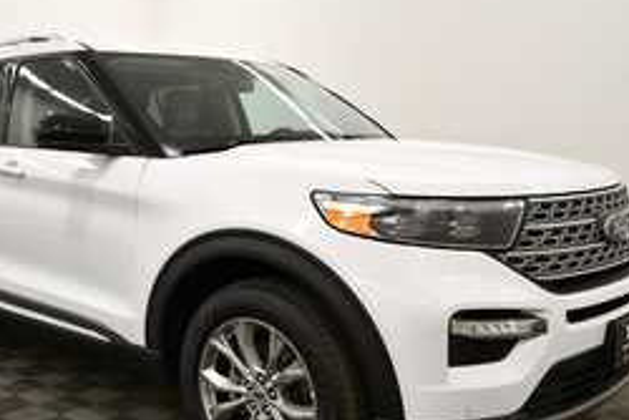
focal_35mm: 40
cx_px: 259
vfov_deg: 33.2
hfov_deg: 48.2
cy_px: 278
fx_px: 699
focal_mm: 17
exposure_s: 1/250
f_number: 5.3
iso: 800
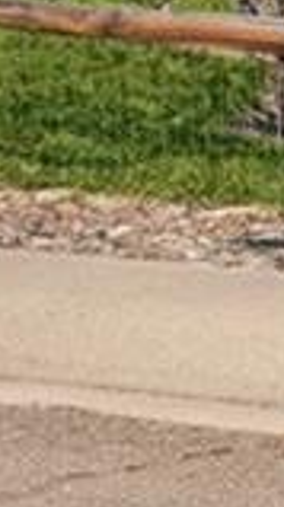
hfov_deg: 3.6
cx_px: 1244
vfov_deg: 6.5
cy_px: -717
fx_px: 4246
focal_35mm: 316
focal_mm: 20
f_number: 8
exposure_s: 1/500
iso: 100
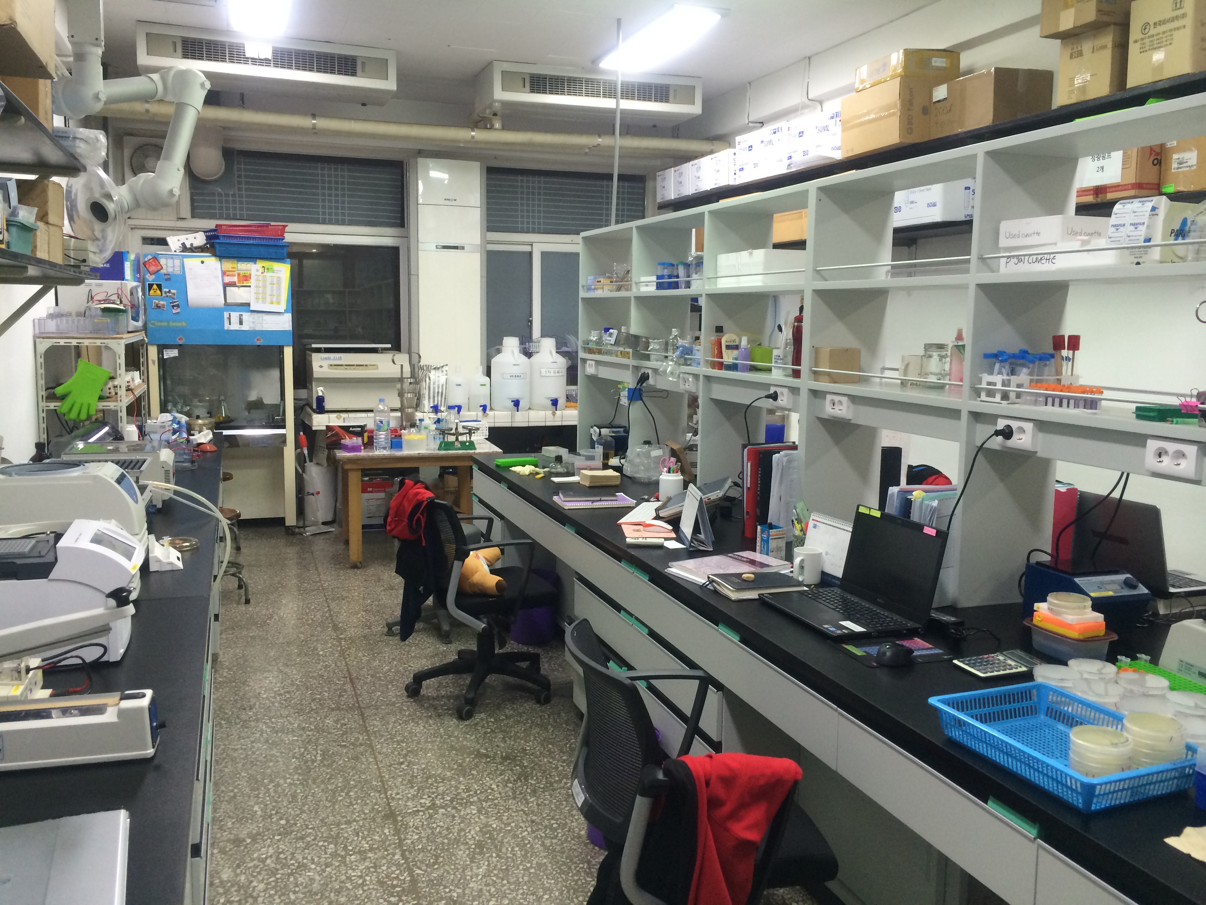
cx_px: 603
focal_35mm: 30
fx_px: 1045
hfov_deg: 60.0
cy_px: 452
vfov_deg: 46.8
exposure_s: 1/30
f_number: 2.2
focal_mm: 4.12
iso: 100
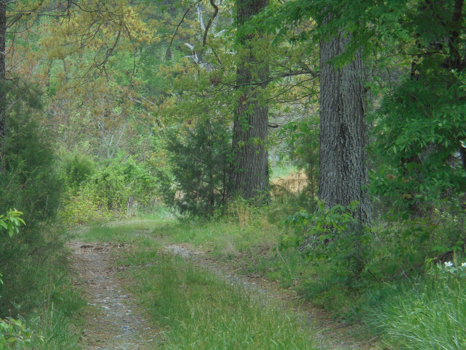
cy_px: 175
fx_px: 2100
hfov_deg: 12.7
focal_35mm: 156
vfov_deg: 9.5
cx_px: 233
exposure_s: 1/125
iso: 100
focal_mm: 27.6
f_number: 6.5
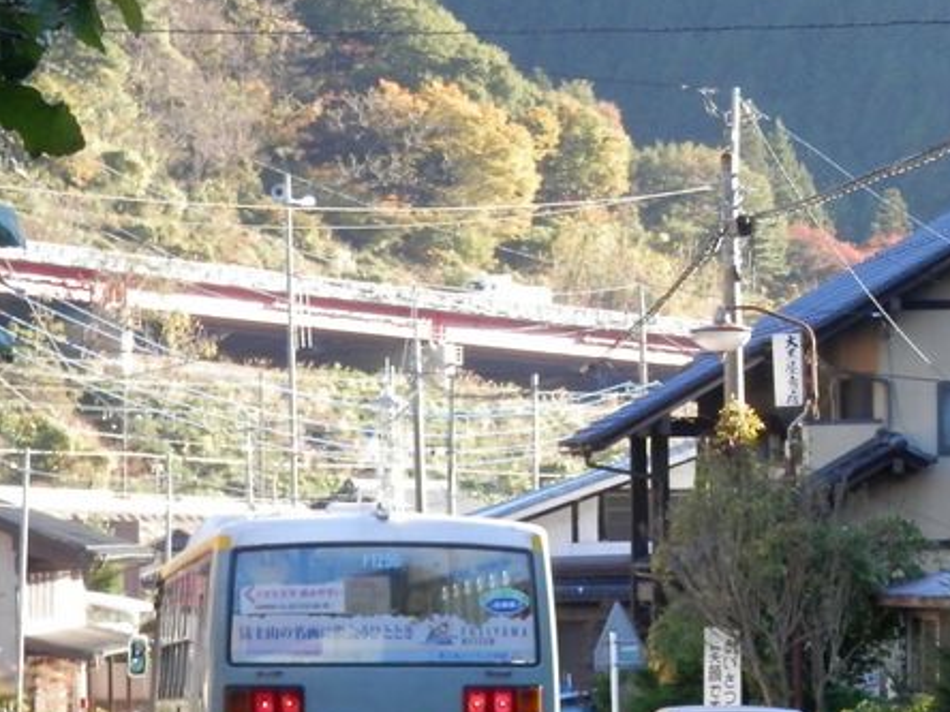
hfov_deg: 10.3
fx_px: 5242
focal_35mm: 191
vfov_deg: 7.8
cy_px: 460
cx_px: 648
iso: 200
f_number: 5
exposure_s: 1/100
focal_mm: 19
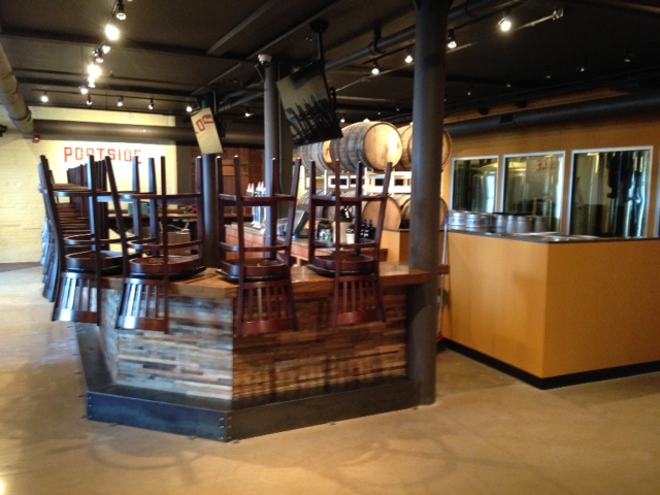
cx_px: 330
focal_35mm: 33
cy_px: 248
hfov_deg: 55.4
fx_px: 629
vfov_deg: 42.9
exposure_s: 1/15
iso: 400
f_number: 2.4
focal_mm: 4.12
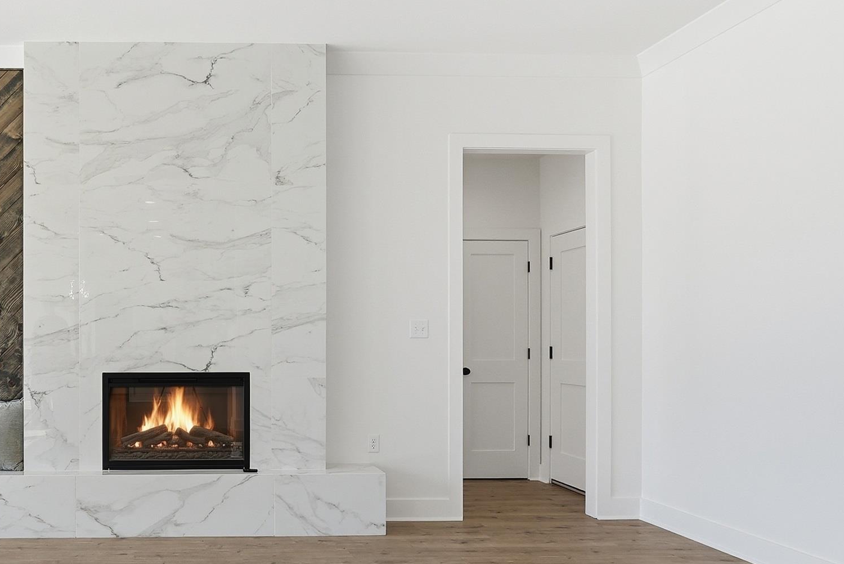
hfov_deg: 55.5
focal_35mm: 32
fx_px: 751
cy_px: 344
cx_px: 197
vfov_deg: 40.9
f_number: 9
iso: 250
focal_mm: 16
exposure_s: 1/160
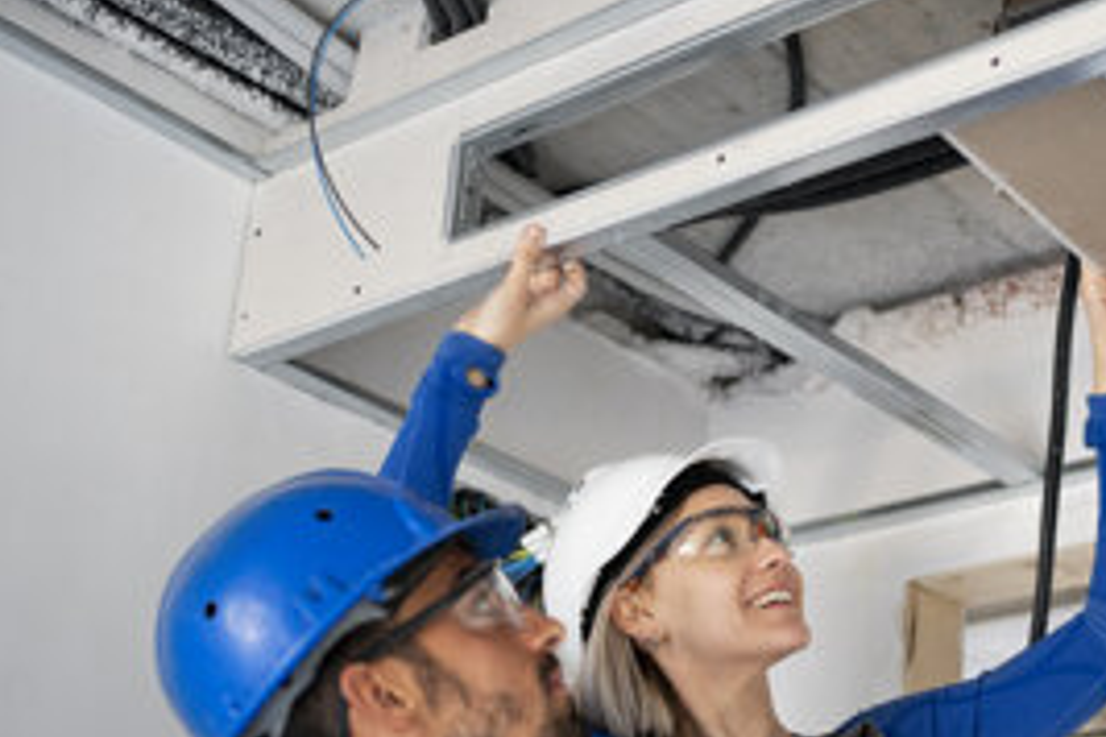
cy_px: 509
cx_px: 857
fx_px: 1935
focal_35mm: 63
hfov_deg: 31.2
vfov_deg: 21.5
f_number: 2
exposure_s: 1/250
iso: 400
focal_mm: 35
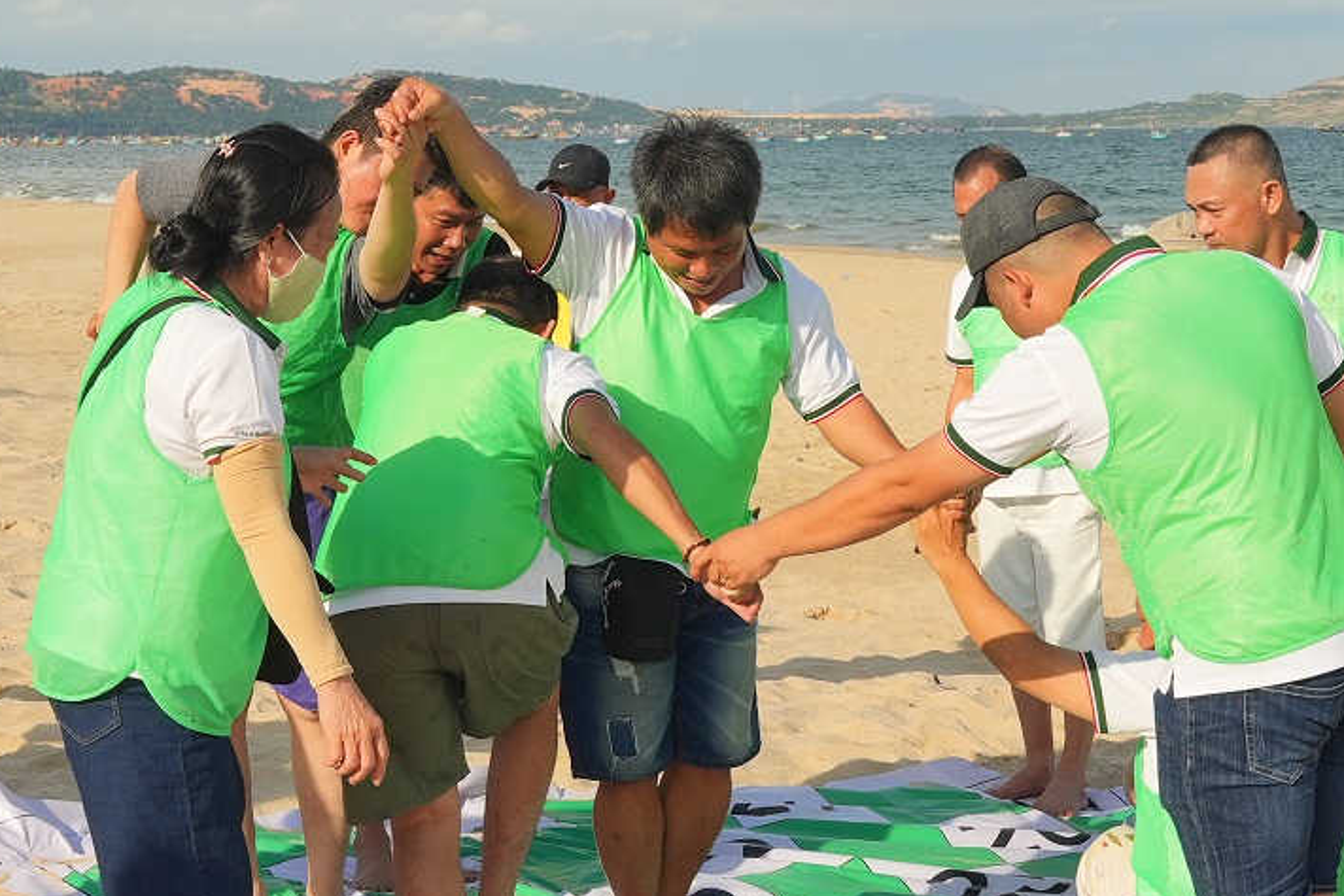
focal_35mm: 76
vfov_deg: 17.9
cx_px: 800
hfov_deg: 26.6
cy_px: 265
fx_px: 2837
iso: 200
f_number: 7.1
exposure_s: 1/800
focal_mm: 24
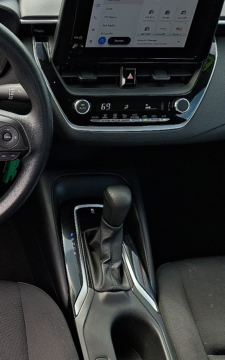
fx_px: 461
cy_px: 192
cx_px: -46
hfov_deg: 24.7
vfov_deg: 42.6
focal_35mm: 47
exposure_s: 1/244
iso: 30
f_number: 1.8
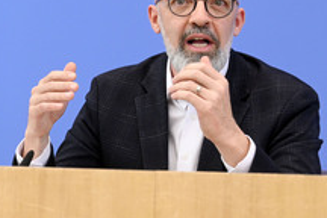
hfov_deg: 13.8
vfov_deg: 9.4
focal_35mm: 146
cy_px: 61
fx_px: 1326
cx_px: -7
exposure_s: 1/400
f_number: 6.3
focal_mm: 70
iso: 3200
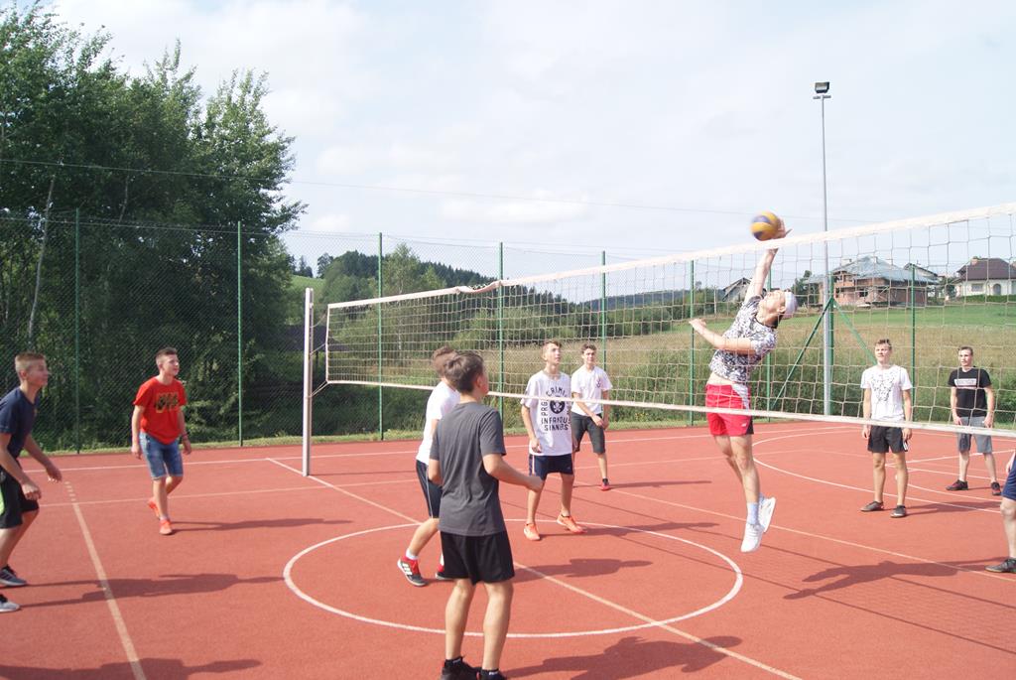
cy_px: 340
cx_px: 508
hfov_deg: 49.5
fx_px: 1102
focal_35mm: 39
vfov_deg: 34.3
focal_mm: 26
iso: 100
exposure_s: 1/200
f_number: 11
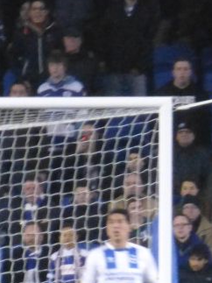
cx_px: -107
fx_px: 14561
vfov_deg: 1.1
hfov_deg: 0.8
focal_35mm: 1782
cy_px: 329
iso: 1600
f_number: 6.4
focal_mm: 86
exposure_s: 1/50
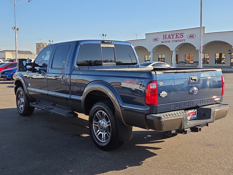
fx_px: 269
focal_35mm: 40
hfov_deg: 46.8
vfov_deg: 36.0
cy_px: 88
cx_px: 116
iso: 25
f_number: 1.8
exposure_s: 1/1000
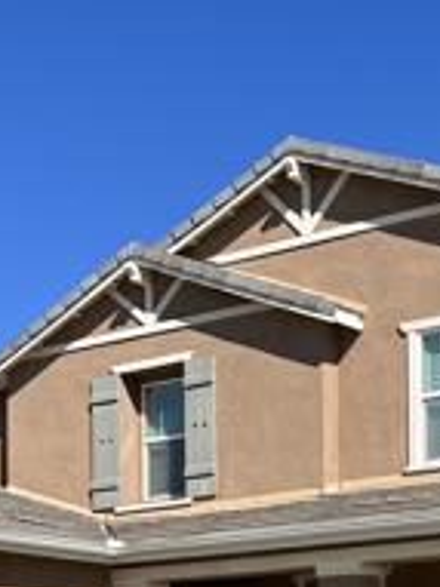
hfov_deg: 16.9
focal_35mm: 87
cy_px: 624
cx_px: 265
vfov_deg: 21.5
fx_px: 1476
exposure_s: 1/4484
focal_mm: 5.1
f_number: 1.6
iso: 50
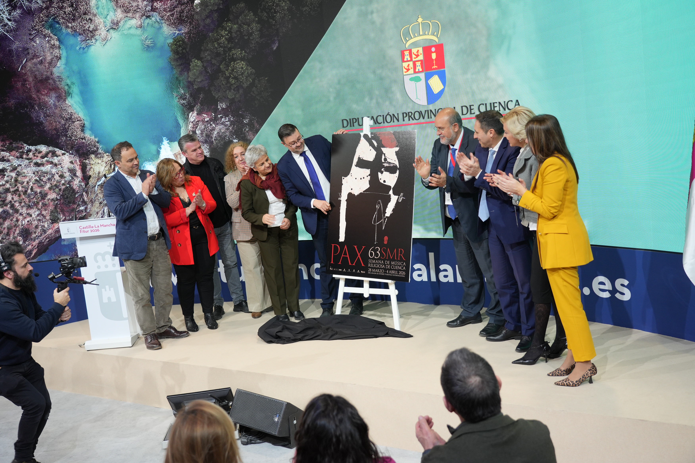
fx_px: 734
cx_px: 348
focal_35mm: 38
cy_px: 232
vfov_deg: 35.1
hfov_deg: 50.7
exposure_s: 1/160
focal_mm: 38
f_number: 4
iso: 500
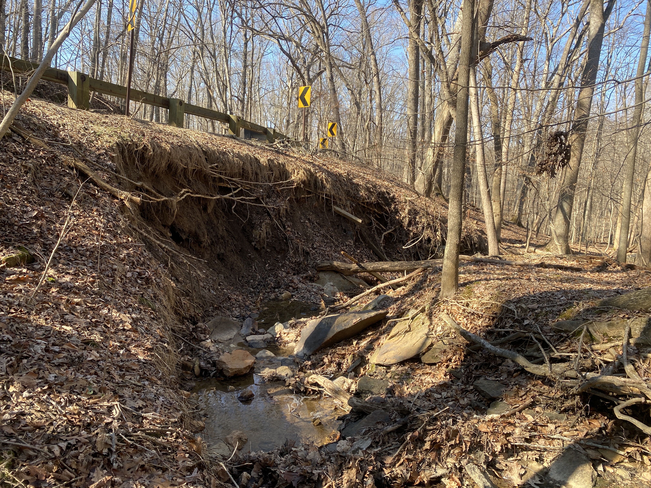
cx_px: 326
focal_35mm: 26
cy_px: 244
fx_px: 489
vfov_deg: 53.1
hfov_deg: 67.3
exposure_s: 1/414
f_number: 1.8
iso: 32
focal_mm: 4.25
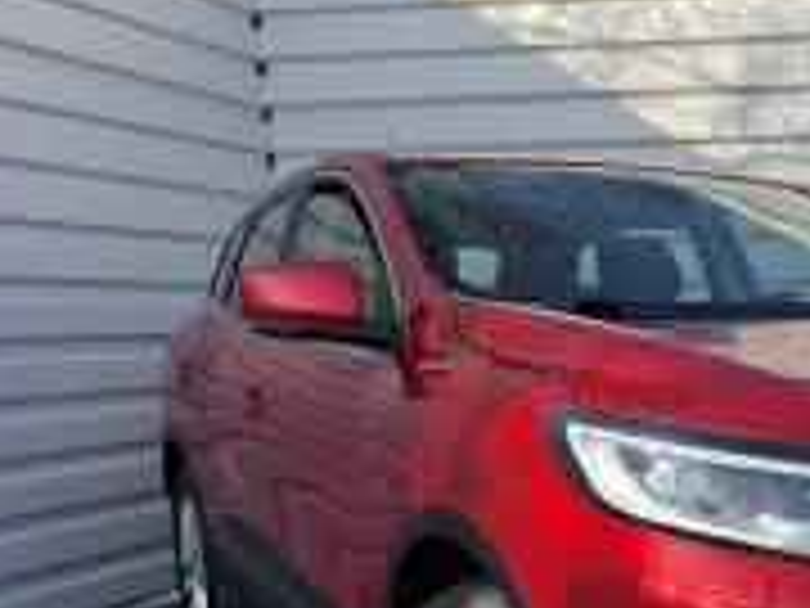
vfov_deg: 29.1
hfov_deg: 36.6
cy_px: 545
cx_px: 765
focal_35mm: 48
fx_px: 1123
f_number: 1.78
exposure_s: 1/2703
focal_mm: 6.76
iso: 80
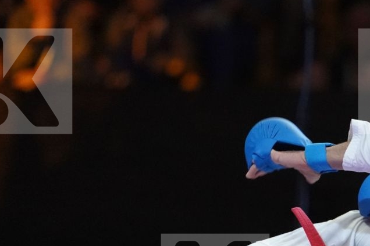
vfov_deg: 2.4
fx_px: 5817
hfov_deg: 3.6
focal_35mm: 566
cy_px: 287
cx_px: 412
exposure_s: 1/1000
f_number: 2.8
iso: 6400
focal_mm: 200
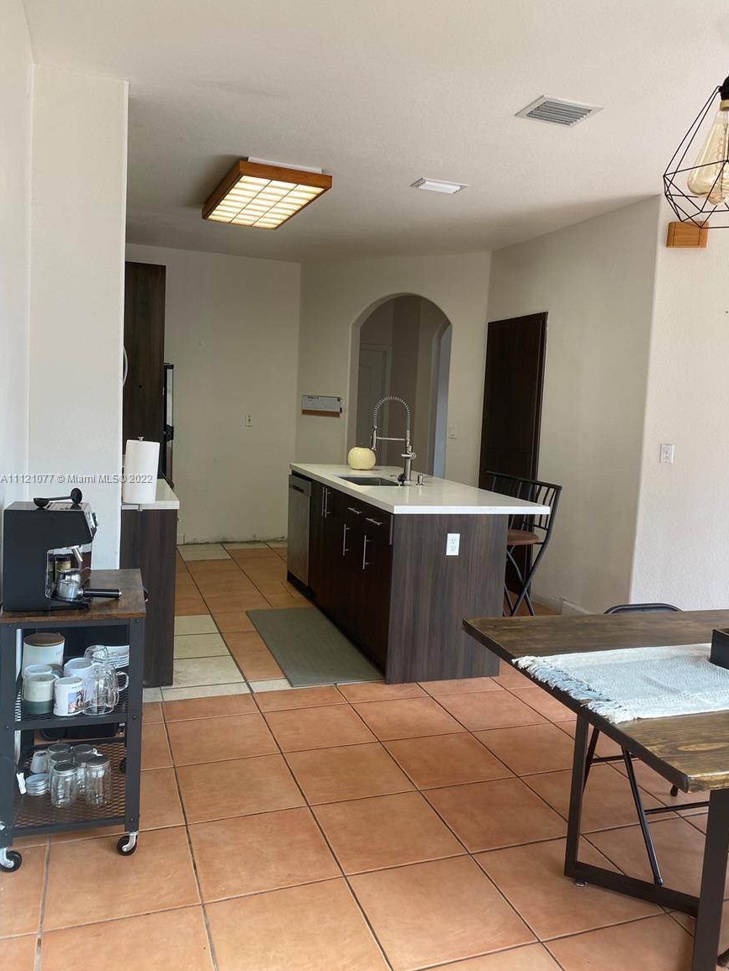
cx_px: 376
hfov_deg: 51.3
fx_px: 758
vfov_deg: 65.3
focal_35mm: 27
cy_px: 479
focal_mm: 4.25
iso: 64
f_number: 1.8
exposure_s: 1/60
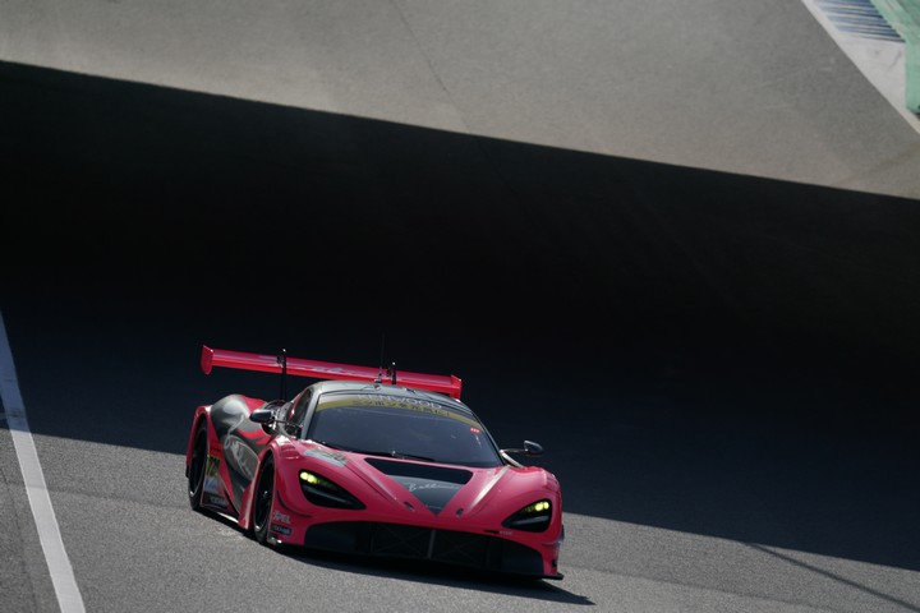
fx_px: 15332
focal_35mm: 600
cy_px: 306
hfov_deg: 3.4
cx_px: 460
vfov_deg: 2.3
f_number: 7.1
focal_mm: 600
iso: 200
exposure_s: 1/1250
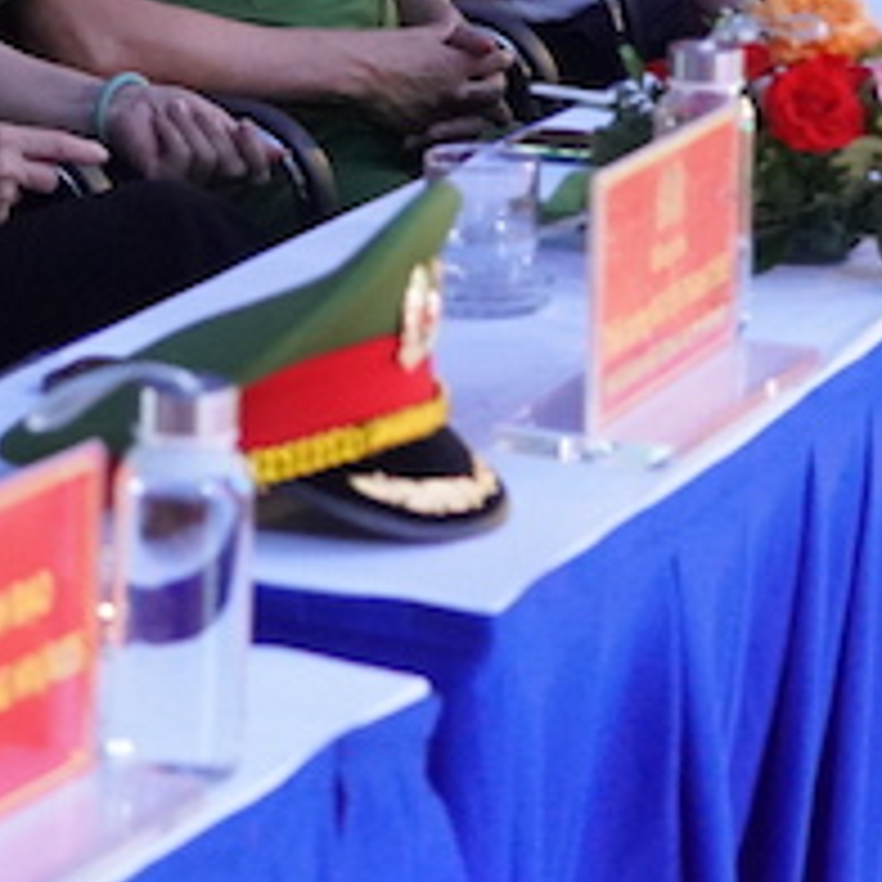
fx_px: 4901
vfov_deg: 10.1
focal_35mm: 170
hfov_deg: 10.3
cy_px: -277
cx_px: 184
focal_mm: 49
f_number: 4
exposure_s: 1/160
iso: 10000
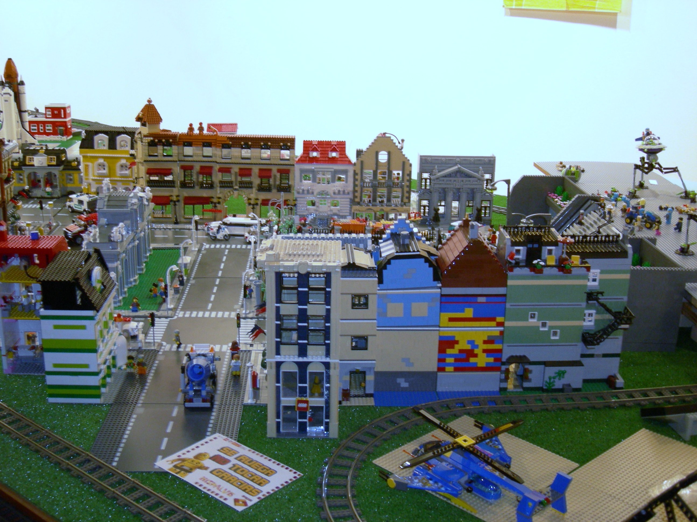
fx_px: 886
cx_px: 348
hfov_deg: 43.0
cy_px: 261
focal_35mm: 44
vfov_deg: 32.8
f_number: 2.9
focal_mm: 9.1
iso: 200
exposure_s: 1/8.1
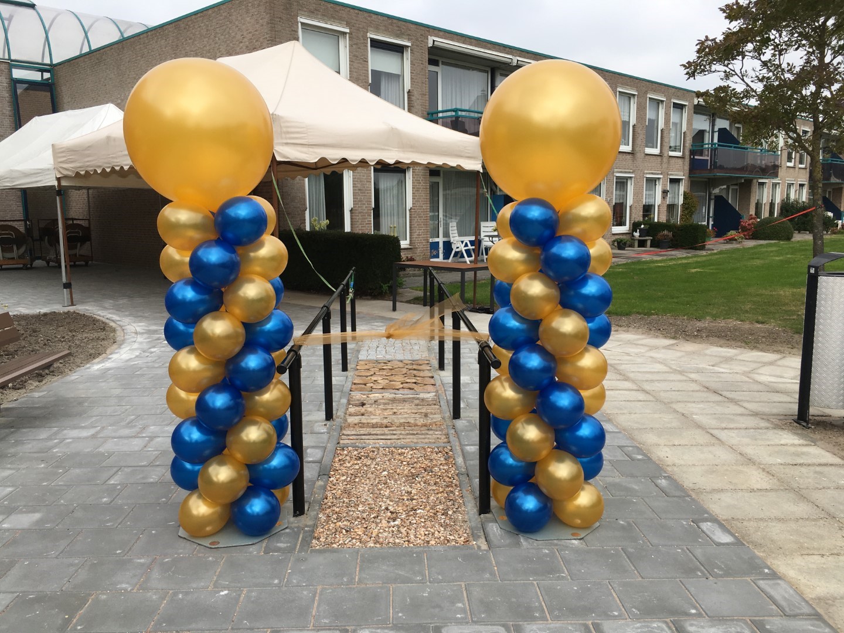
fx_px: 707
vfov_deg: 48.2
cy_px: 316
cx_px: 422
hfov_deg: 61.7
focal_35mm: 29
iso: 25
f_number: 2.2
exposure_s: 1/651
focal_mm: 4.15
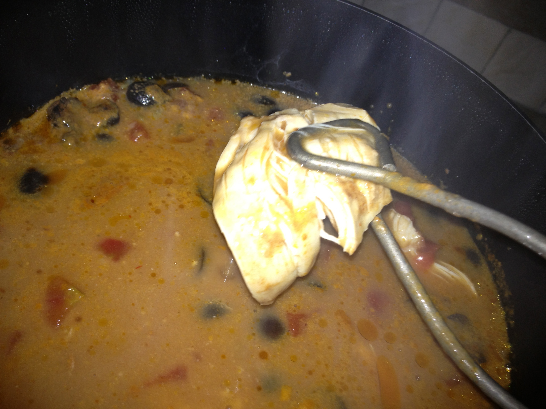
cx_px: 273
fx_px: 552
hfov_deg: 52.6
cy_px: 204
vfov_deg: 40.7
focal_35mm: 35
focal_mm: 4.28
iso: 50
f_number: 2.4
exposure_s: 1/32
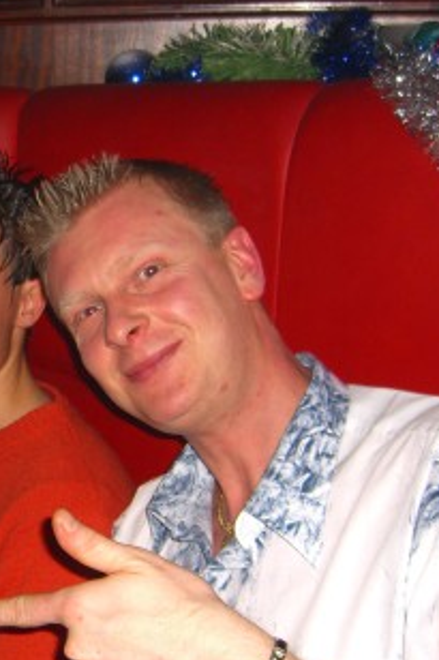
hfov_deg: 17.2
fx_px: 1410
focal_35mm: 77
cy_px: 414
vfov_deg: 26.2
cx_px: -26
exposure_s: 1/60
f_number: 2.8
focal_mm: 7.9
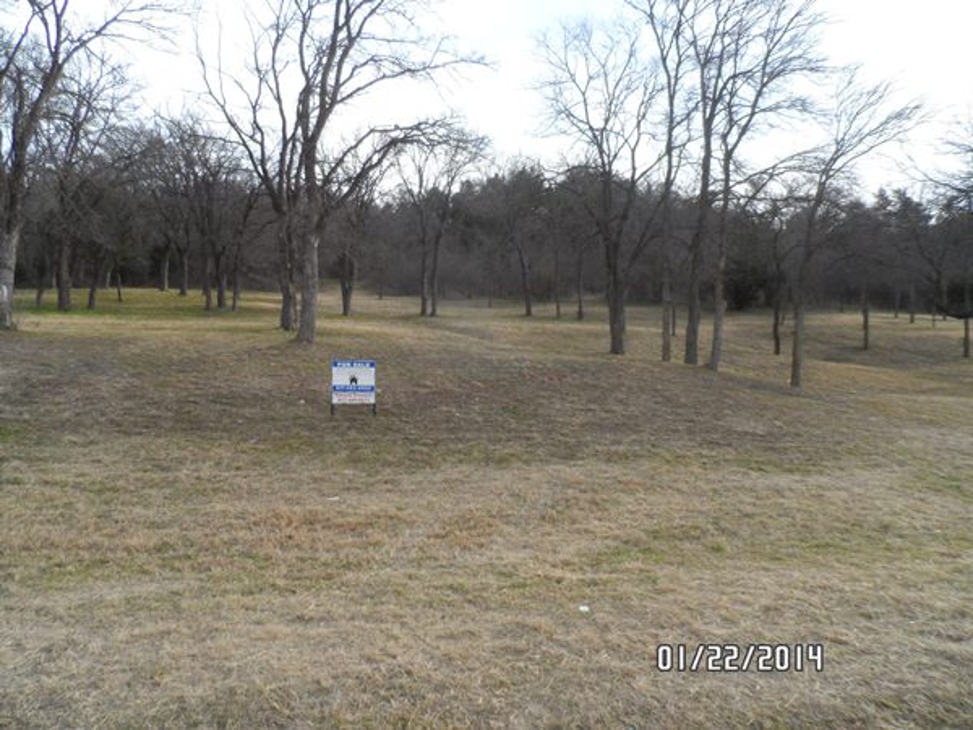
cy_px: 365
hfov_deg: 71.6
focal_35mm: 24
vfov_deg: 56.8
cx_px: 486
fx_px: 675
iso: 80
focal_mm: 4
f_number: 3.2
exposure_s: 1/350
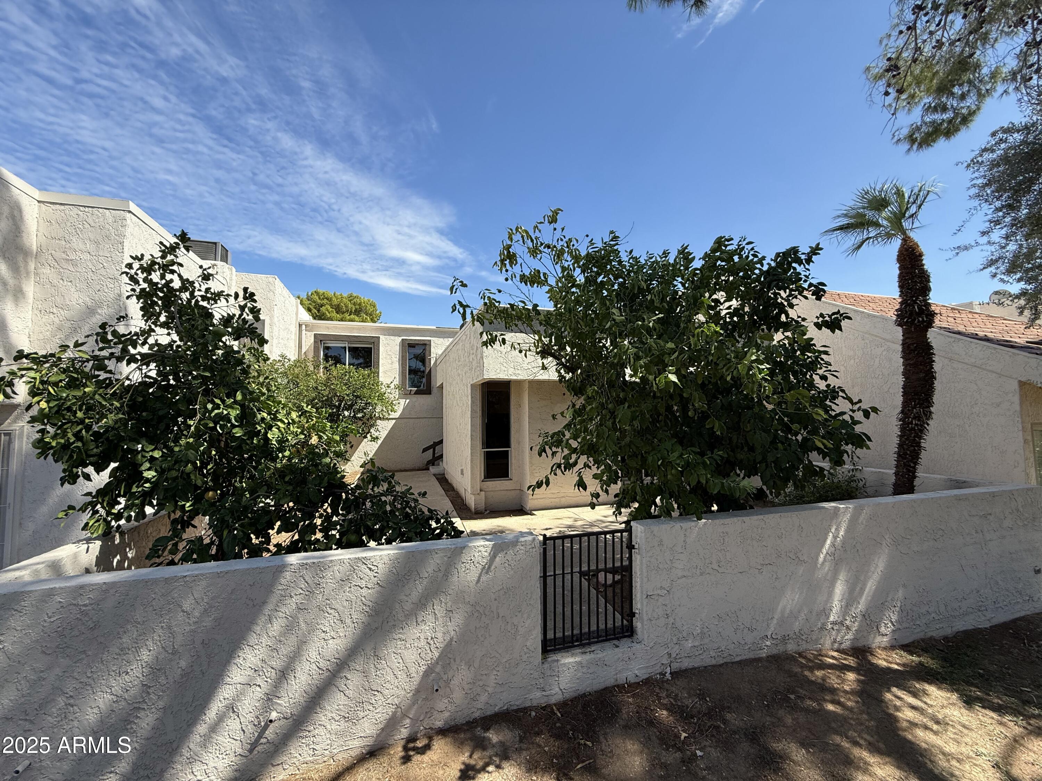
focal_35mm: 14
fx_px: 421
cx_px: 521
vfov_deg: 85.7
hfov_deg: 102.1
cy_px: 390
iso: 50
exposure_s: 1/1235
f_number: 2.2
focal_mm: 2.22
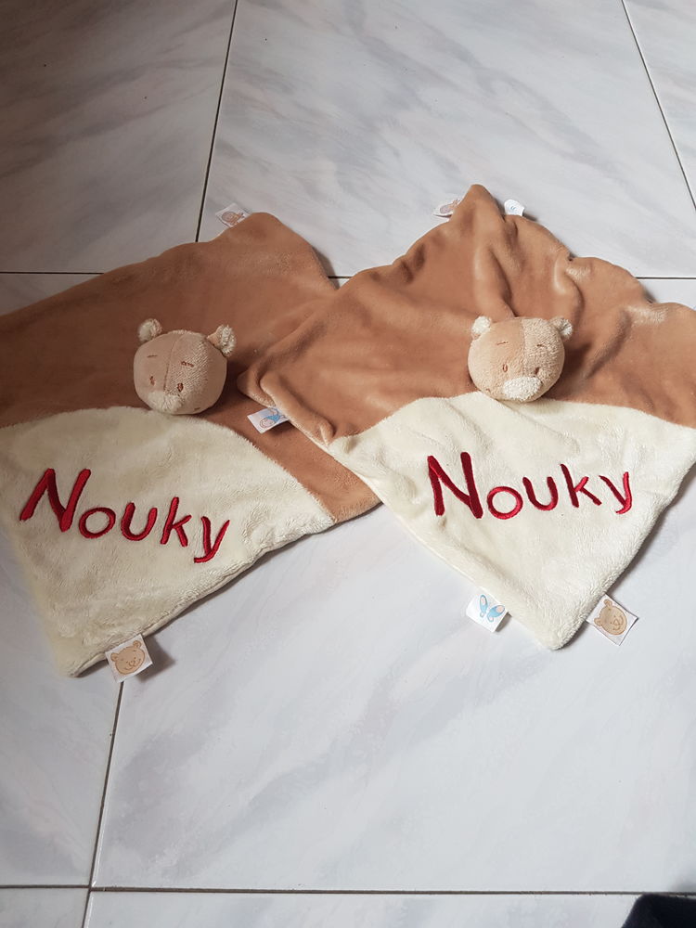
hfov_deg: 53.1
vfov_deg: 67.3
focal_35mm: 26
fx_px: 697
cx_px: 348
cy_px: 464
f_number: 1.7
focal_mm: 4.2
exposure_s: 1/50
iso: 160
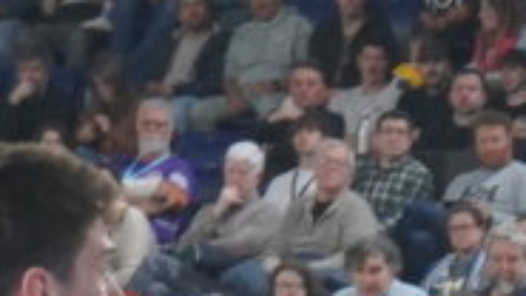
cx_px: 208
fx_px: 7572
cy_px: 408
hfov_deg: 4.0
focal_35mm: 543
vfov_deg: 2.2
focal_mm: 50
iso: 2000
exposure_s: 1/160
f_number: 5.6
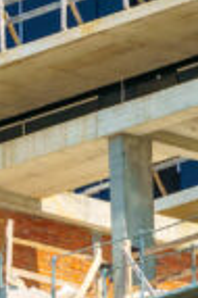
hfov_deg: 1.3
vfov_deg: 1.9
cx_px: -357
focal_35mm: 1073
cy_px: 52
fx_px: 8873
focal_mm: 100
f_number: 7.1
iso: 100
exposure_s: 1/320
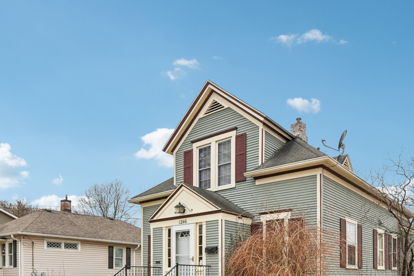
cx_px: 240
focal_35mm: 28
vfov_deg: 45.2
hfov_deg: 65.1
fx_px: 322
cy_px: 198
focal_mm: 12
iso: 640
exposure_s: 1/1000
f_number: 8
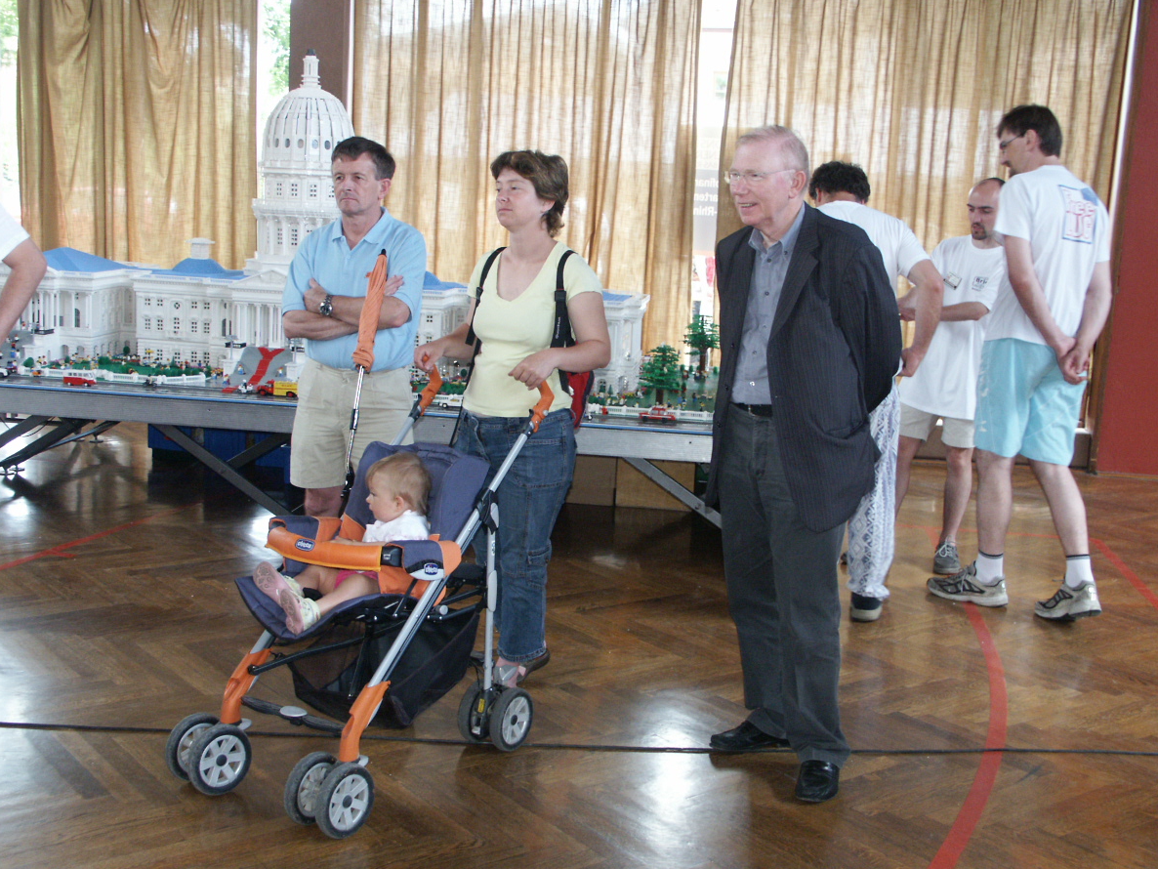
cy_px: 410
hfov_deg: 45.8
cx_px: 566
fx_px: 1372
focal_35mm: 41
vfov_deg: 35.1
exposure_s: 1/45
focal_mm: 9.96
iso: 200
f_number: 2.8
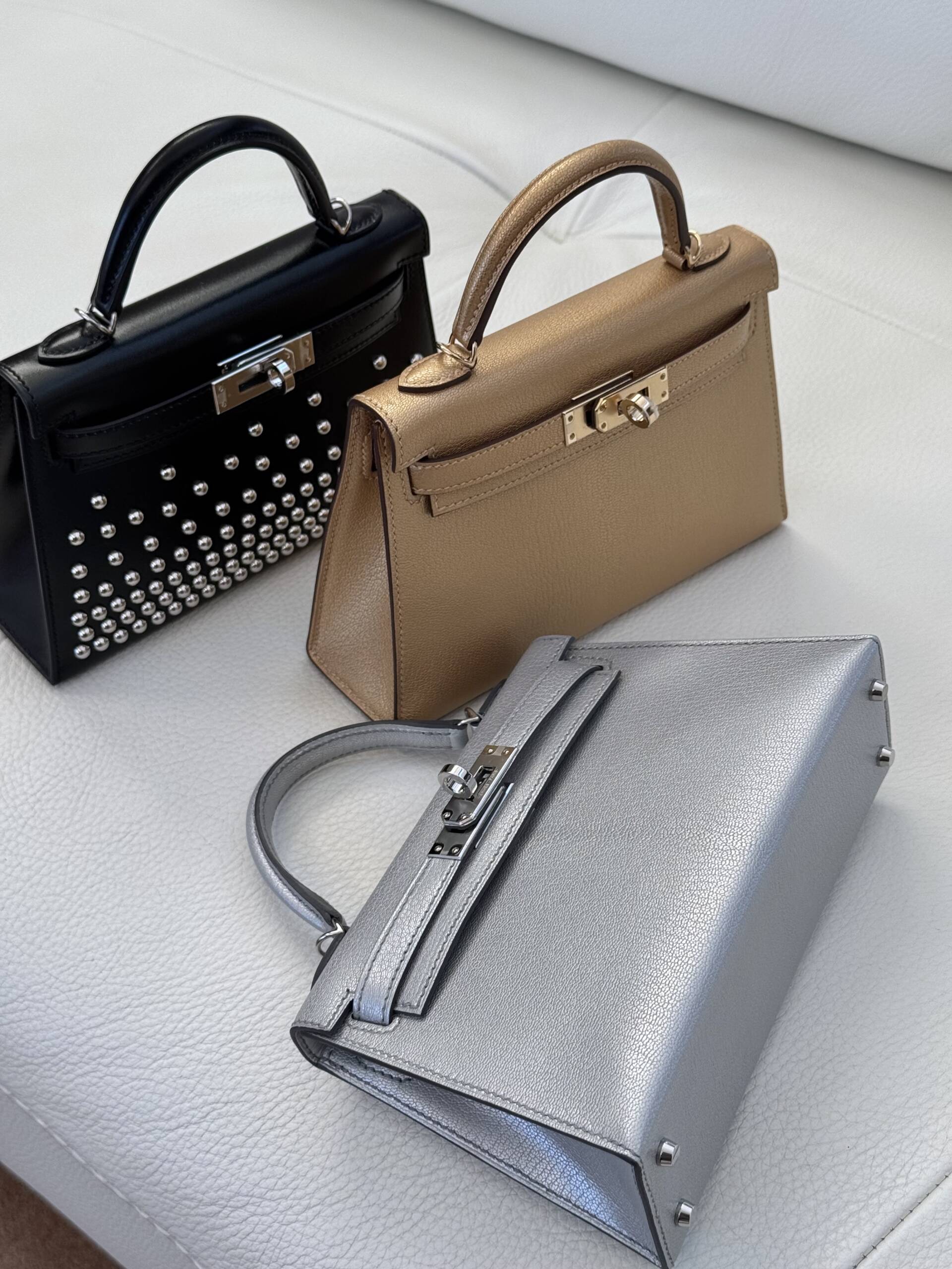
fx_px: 1760
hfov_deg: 30.3
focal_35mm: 48
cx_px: 476
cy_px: 634
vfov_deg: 39.7
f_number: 1.78
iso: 64
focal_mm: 6.76
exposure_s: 1/180
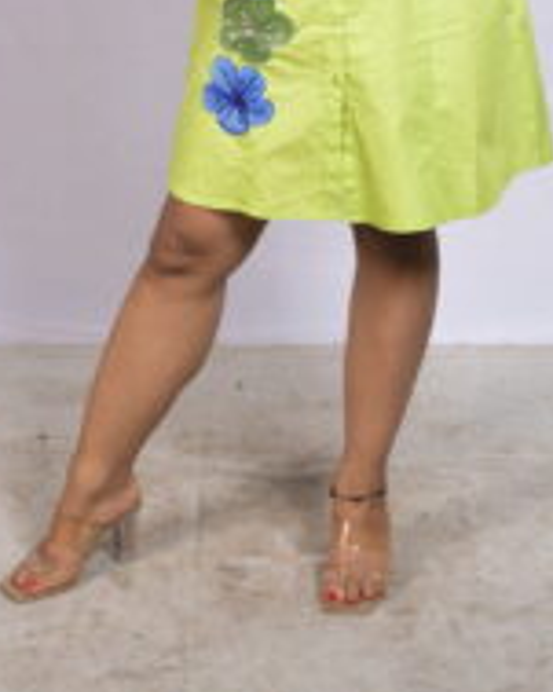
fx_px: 2293
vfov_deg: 16.6
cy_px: -70
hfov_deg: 13.7
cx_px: 322
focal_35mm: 112
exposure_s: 1/160
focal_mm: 50
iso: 160
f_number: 5.6
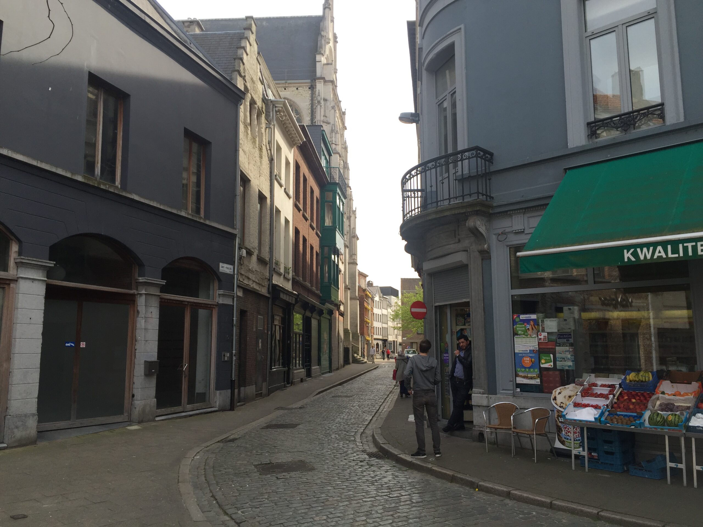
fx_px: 589
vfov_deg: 48.2
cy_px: 264
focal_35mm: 29
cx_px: 352
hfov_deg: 61.7
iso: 32
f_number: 2.2
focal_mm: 4.15
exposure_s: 1/775
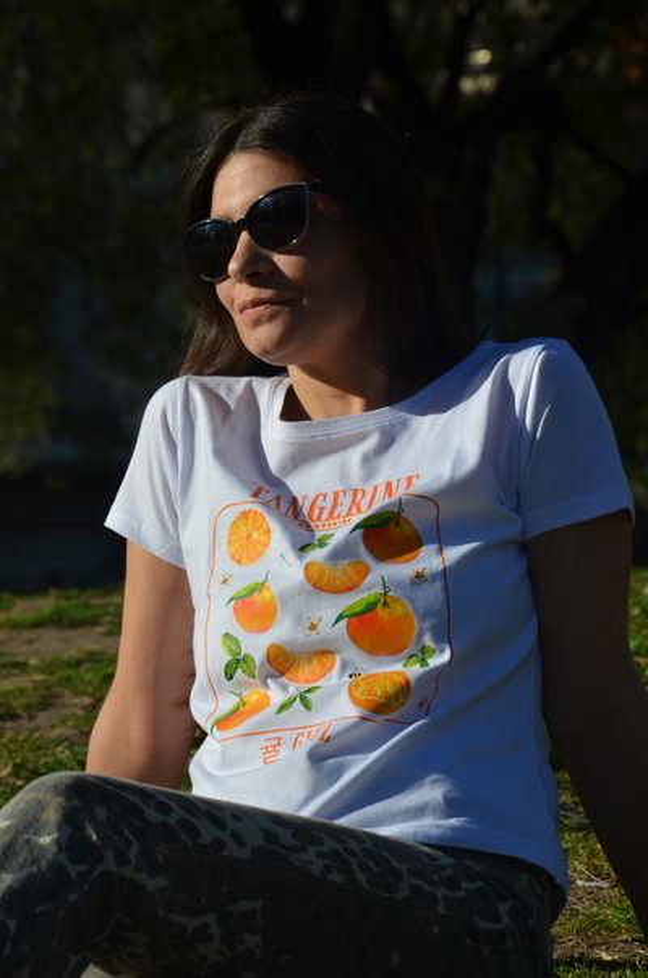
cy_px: 489
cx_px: 324
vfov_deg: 13.1
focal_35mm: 158
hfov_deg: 8.7
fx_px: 4272
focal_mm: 105
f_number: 9
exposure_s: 1/320
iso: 100
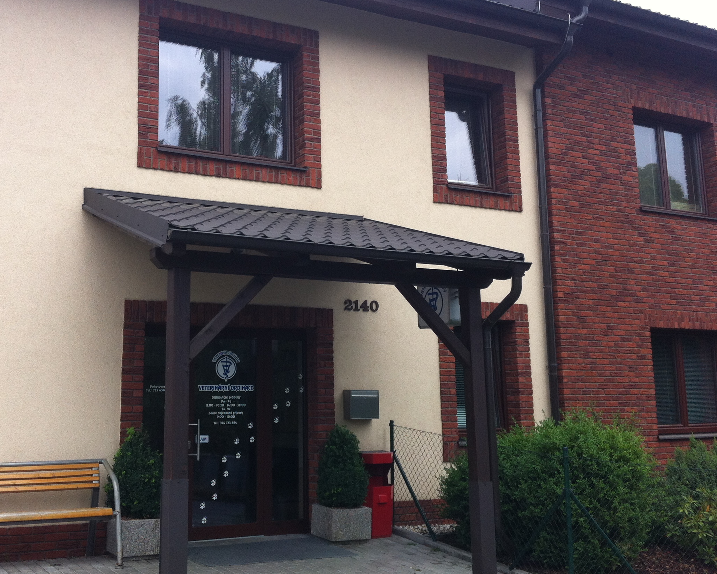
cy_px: 270
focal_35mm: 43
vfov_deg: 34.9
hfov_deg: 42.8
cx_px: 302
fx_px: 913
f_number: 2.8
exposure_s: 1/560
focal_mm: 3.85
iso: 80
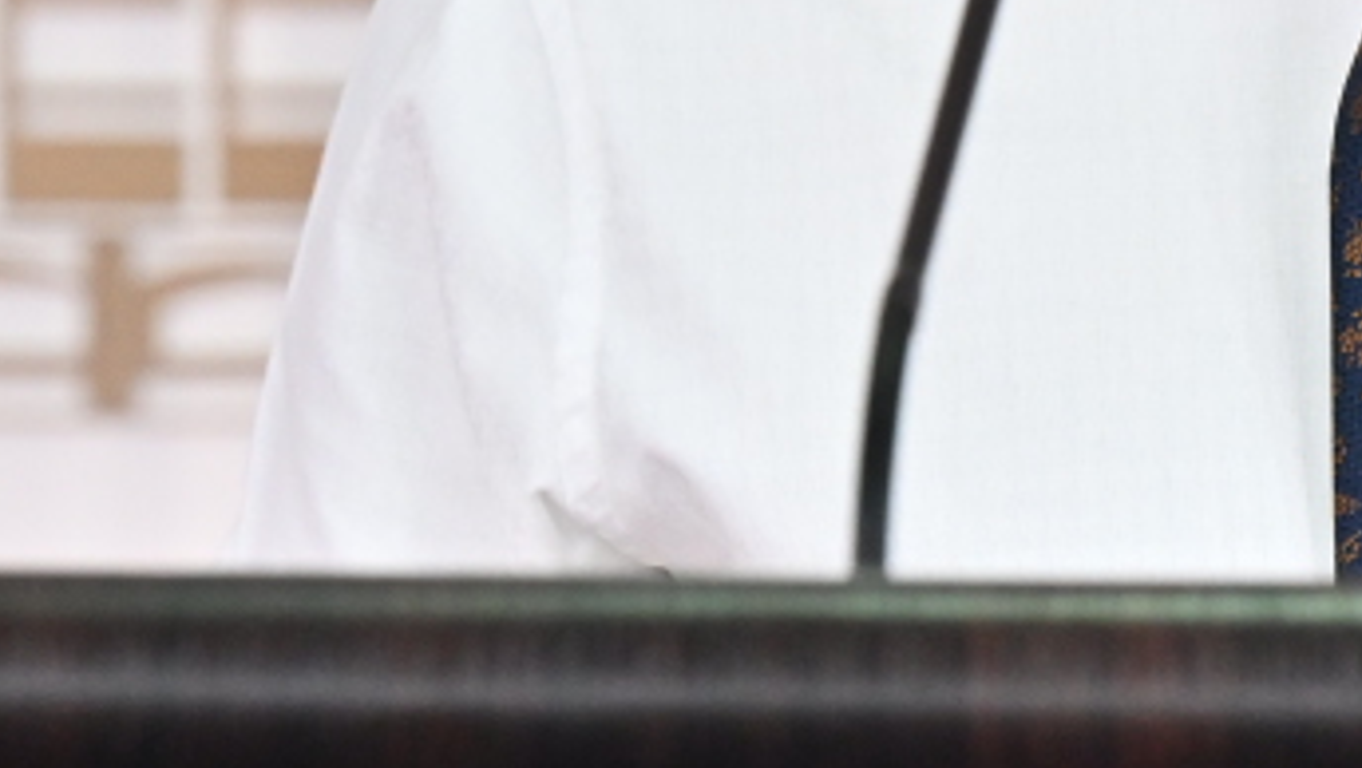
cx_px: 1647
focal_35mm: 764
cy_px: -222
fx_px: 27609
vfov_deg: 1.6
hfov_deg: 2.8
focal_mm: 155
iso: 1600
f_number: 4
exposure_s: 1/200
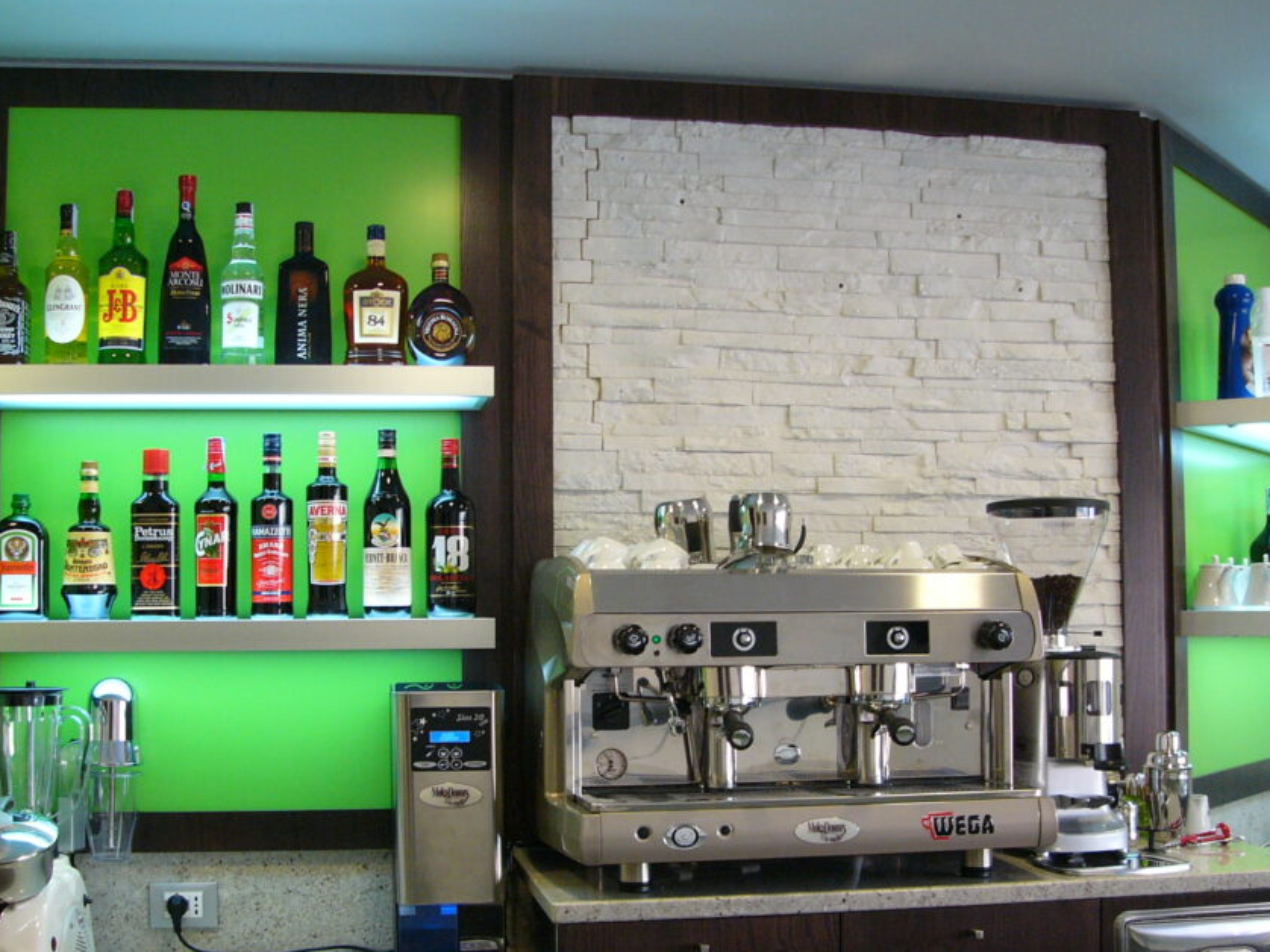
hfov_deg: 42.9
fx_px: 1614
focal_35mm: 44
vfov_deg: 32.8
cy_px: 567
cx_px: 568
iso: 200
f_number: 2.8
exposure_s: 1/60
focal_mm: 6
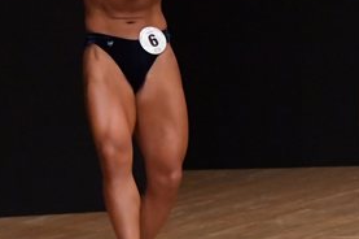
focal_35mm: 714
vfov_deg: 1.9
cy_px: 25
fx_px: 7112
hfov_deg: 2.9
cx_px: 389
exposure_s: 1/400
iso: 6400
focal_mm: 170
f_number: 5.6
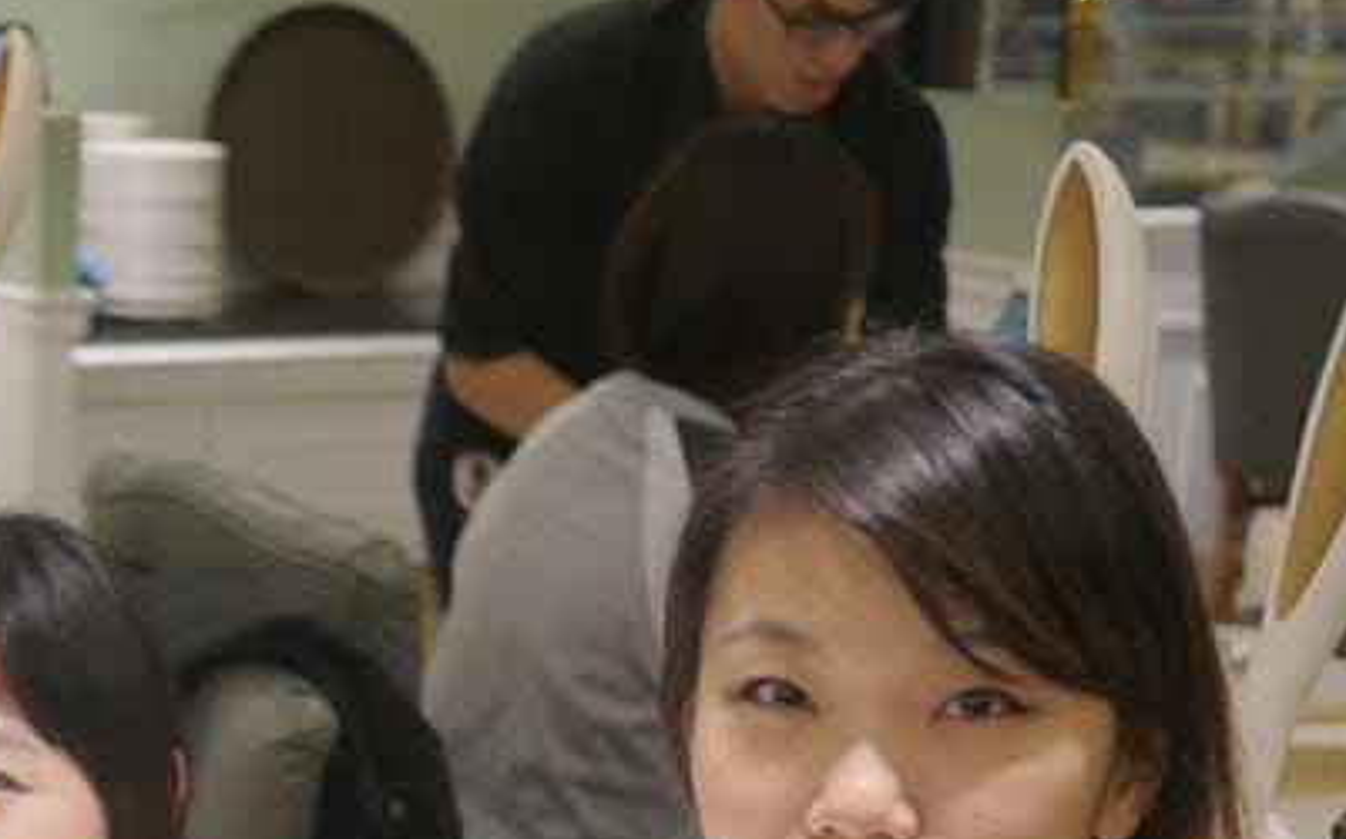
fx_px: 4655
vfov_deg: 10.0
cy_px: 1218
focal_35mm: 127
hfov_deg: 15.7
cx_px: -342
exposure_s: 1/100
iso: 160
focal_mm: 20
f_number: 1.7
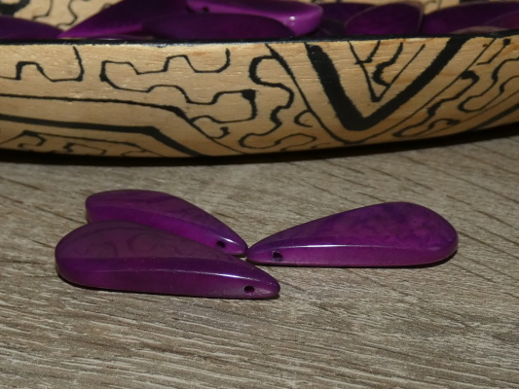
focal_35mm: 30
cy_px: 194
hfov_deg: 60.0
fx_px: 450
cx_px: 260
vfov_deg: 46.8
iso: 250
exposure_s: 1/60
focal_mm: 5.3
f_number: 3.3
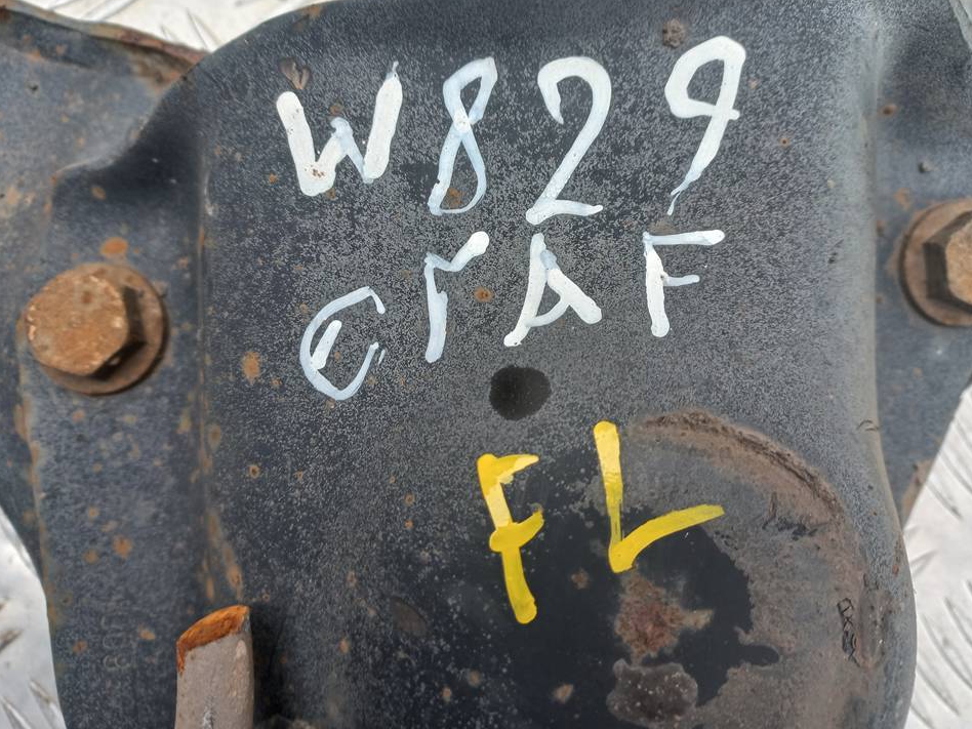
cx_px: 499
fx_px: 758
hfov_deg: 65.3
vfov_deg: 51.3
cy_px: 352
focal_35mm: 27
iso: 25
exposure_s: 1/50
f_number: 1.8
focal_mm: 4.6
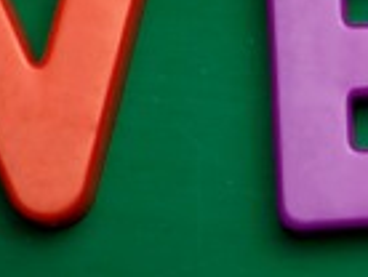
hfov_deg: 7.6
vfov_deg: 5.9
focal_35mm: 253
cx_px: 619
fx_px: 2694
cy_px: 92
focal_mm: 25
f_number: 1.8
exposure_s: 1/500
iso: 200
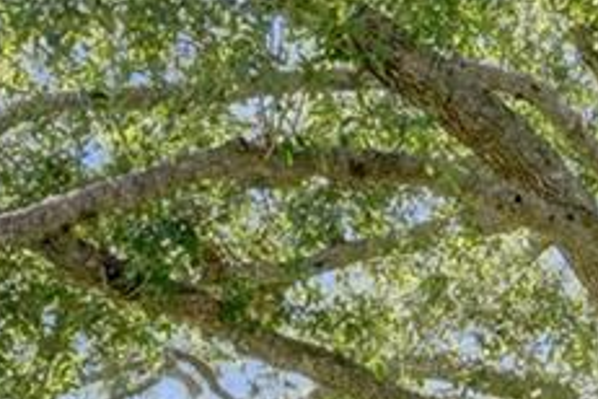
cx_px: 665
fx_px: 1960
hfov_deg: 16.8
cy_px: 1205
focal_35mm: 118
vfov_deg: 9.2
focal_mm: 17
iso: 1600
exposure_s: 1/80
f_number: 18
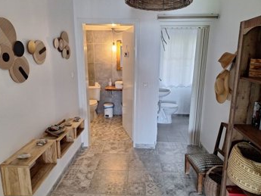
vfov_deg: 56.8
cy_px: 99
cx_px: 132
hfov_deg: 71.6
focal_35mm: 24
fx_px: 181
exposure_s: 1/50
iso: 250
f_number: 1.8
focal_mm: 5.54
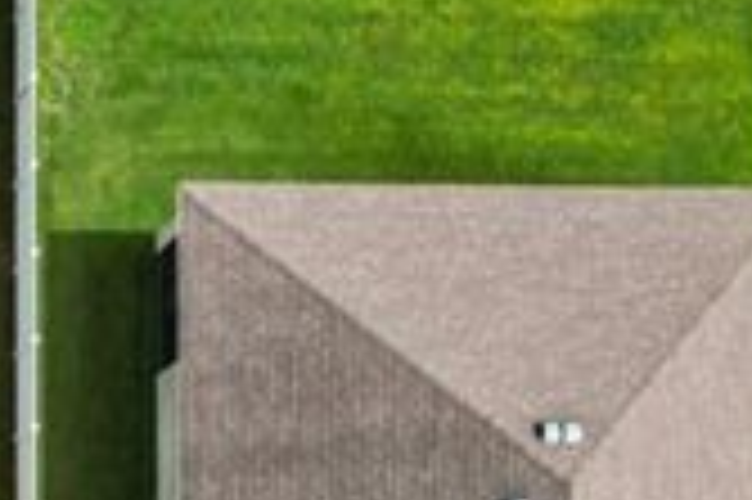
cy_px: 795
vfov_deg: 13.6
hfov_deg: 19.0
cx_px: -412
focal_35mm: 93
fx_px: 1941
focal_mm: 8.4
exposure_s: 1/1600
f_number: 2.8
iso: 110
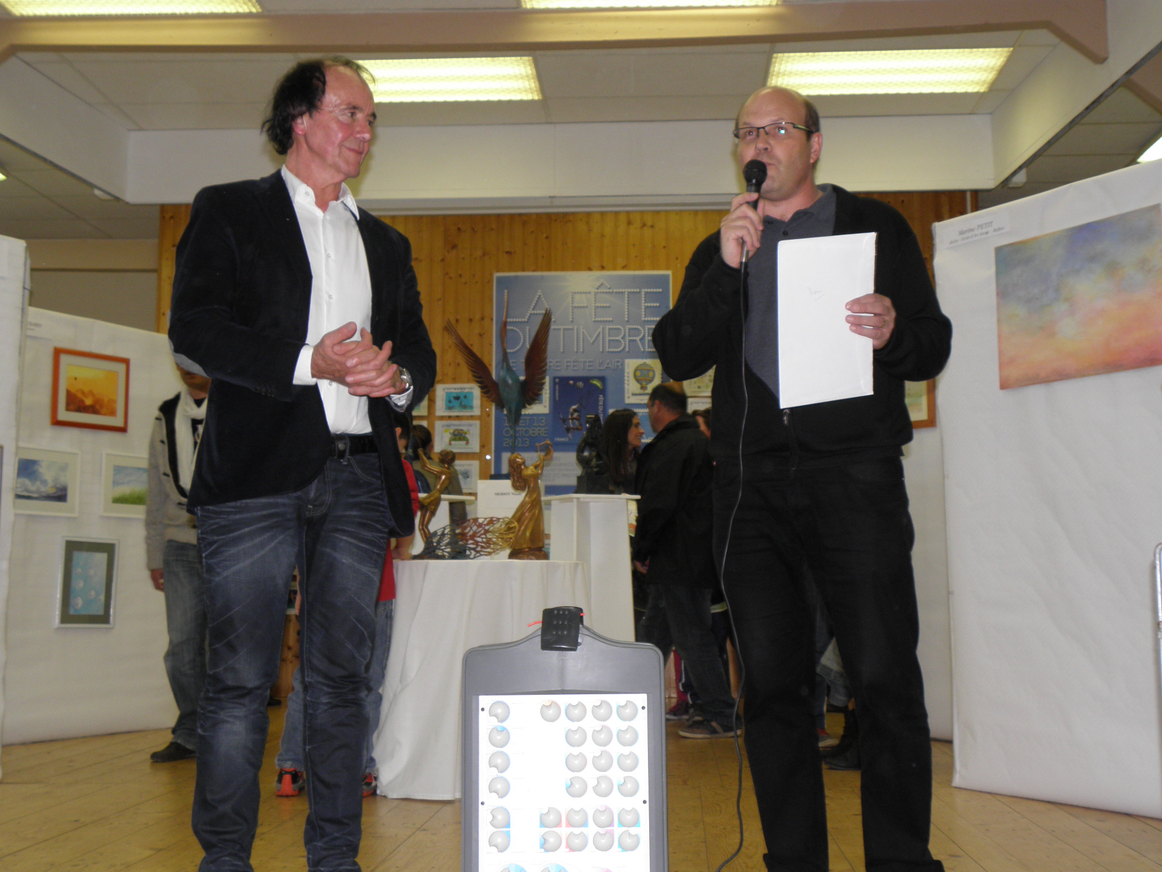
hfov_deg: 44.8
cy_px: 436
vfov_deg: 34.3
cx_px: 581
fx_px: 1410
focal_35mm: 42
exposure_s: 1/40
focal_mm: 7.59
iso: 125
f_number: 3.3
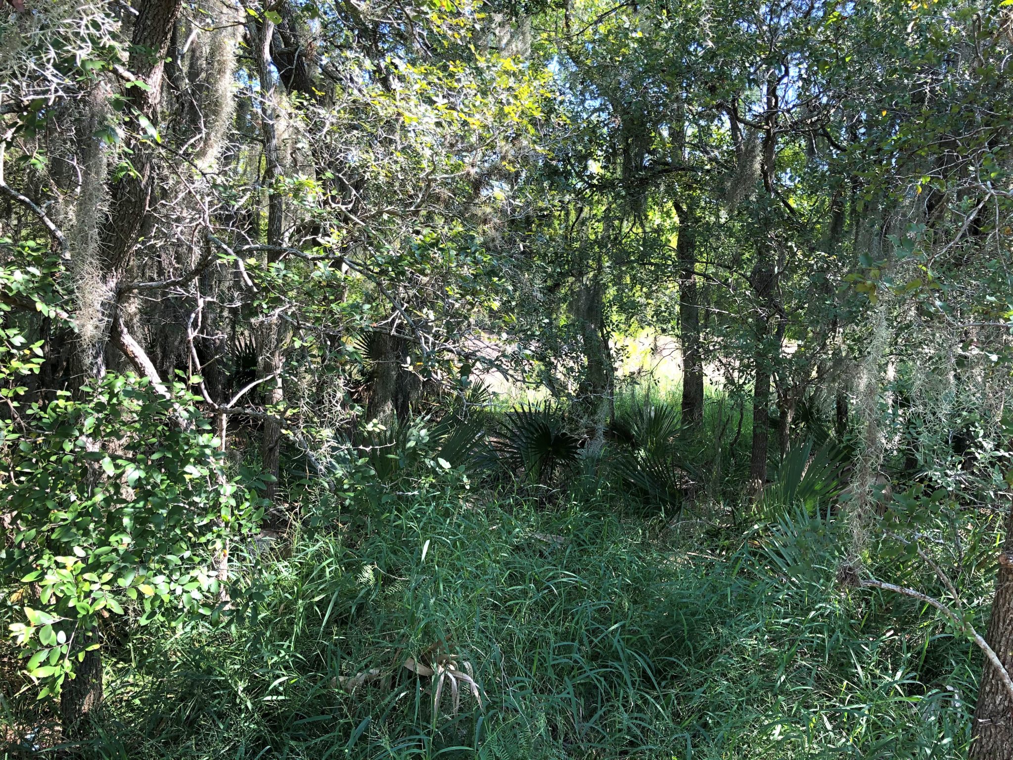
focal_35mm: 28
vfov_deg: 49.7
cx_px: 506
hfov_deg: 63.4
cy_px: 380
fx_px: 819
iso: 25
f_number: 1.8
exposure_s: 1/120
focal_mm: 3.99
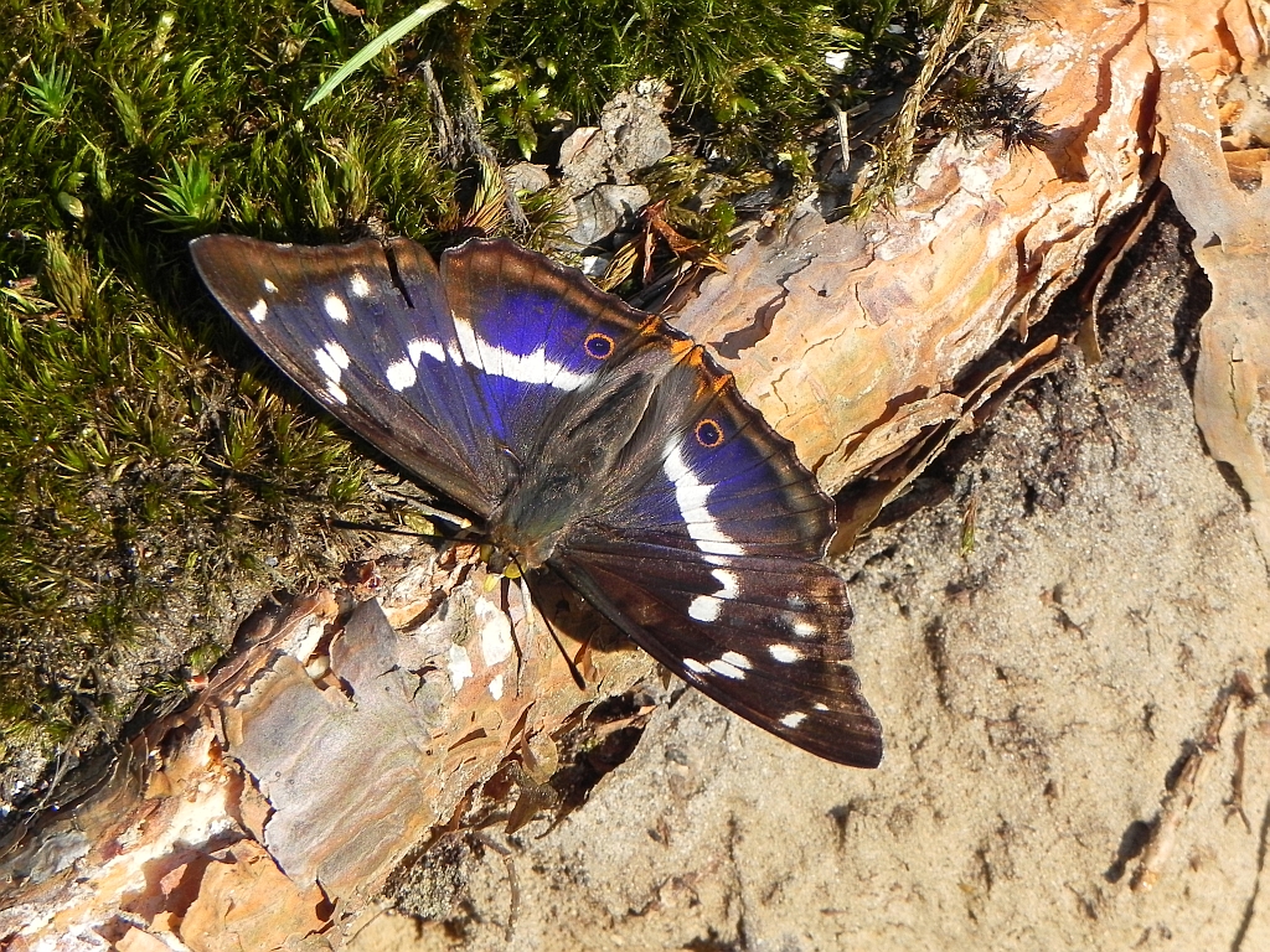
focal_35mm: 105
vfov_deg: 14.1
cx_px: 635
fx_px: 3852
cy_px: 476
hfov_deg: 18.7
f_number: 5.6
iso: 160
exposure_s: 1/207
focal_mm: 18.8
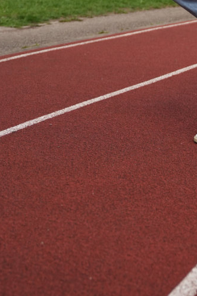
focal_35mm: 109
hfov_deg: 12.4
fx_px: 895
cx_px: 197
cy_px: -131
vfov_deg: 17.2
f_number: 2.8
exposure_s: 1/2000
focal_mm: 35.3
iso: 250
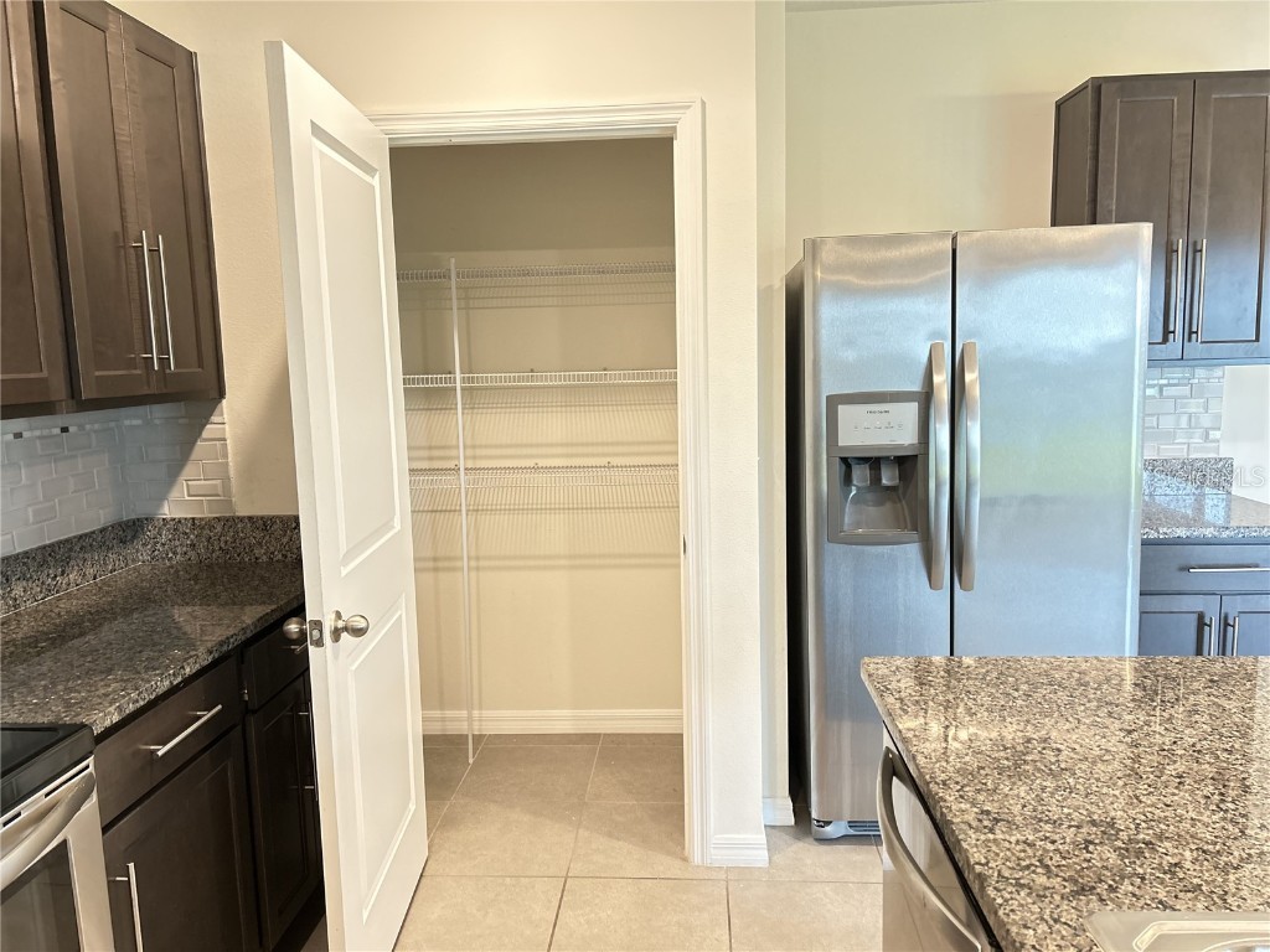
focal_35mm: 26
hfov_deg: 67.3
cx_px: 635
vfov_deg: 53.1
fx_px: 954
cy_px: 476
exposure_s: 1/60
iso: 320
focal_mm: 5.7
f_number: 1.5
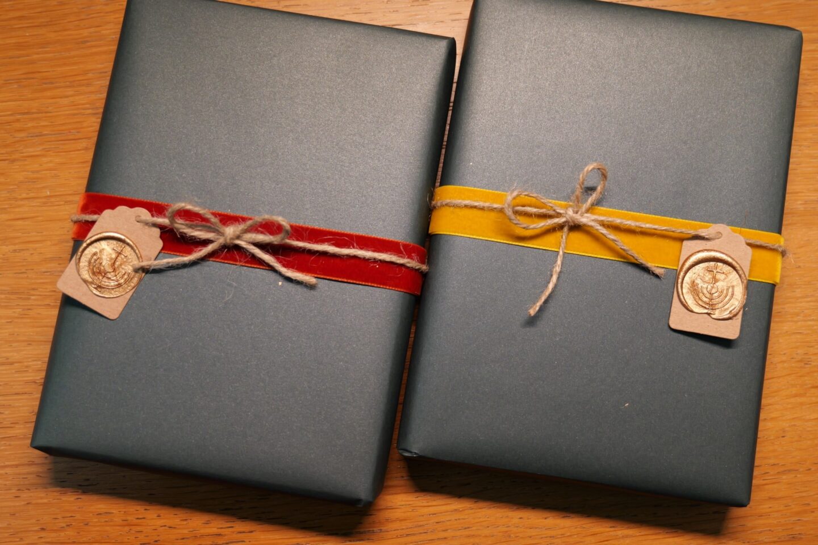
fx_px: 795
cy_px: 272
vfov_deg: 37.9
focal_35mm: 35
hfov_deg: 54.4
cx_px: 409
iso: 1600
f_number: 4.5
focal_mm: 35
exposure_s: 1/60
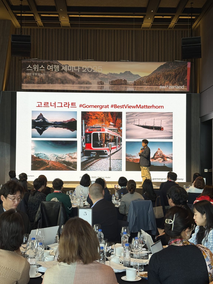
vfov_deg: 36.8
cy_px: 142
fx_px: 427
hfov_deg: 28.0
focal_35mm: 52
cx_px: 106
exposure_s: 1/122
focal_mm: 5.96
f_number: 1.6
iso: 50
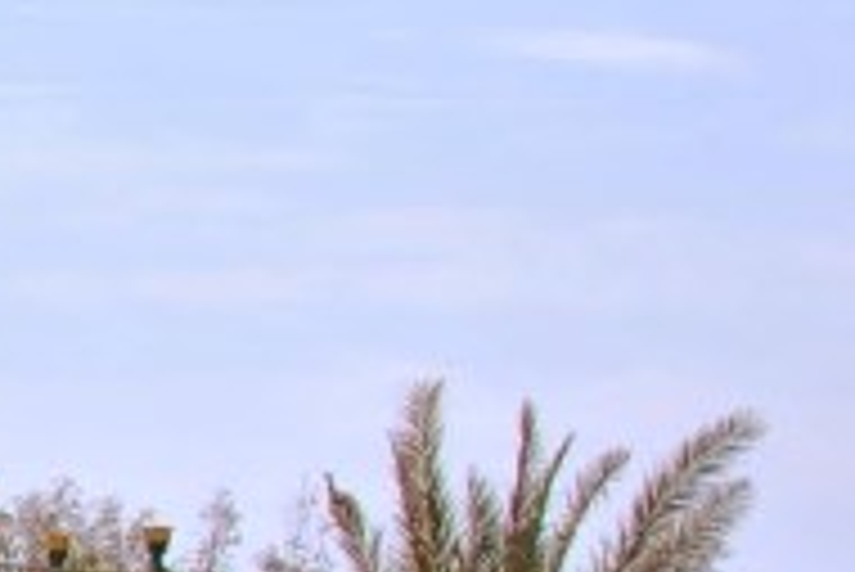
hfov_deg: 10.1
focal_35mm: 163
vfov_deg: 8.3
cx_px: -1514
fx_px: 3874
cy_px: 820
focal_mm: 18
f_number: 9
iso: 100
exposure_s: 1/320
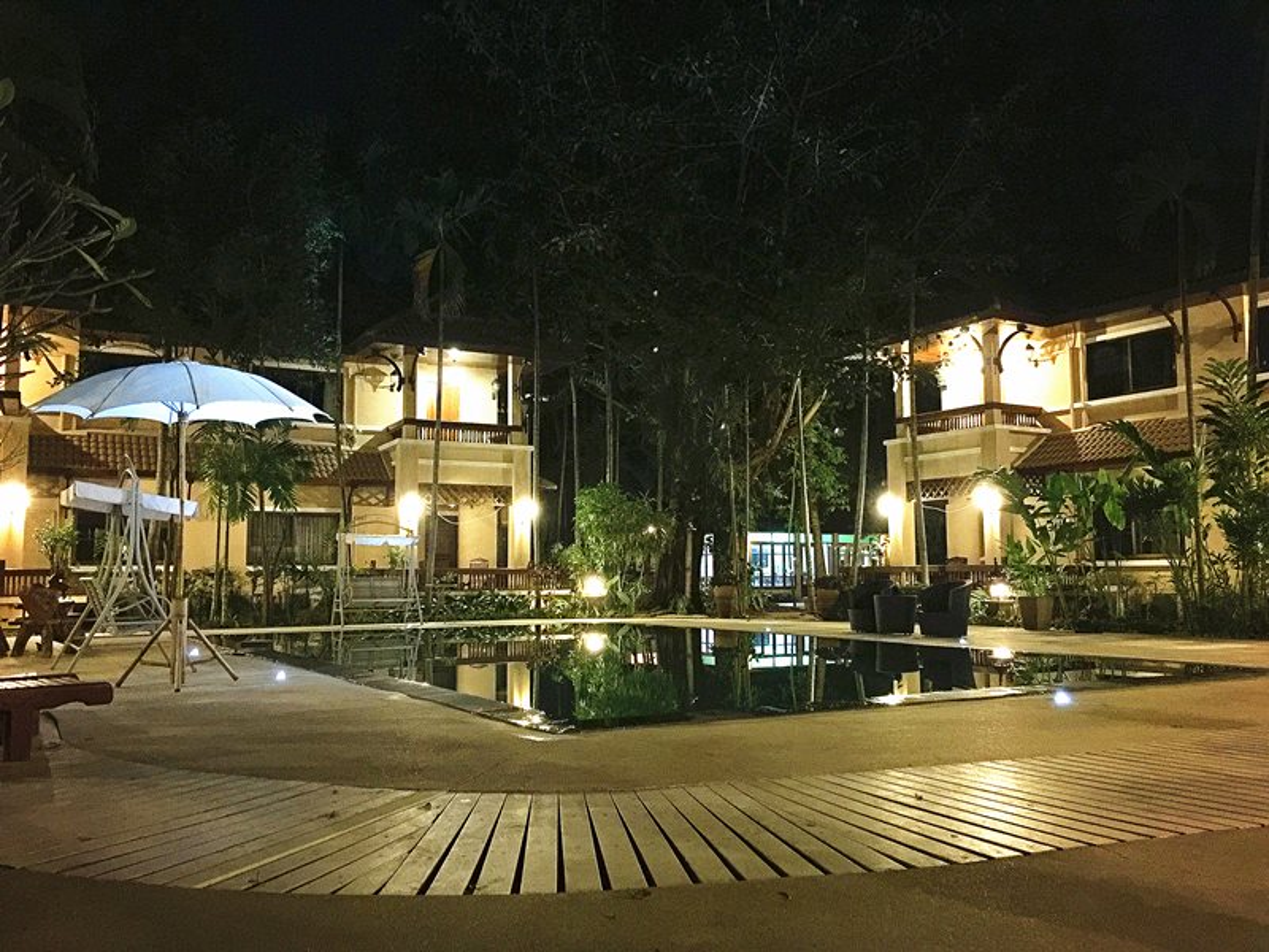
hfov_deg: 61.7
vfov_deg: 48.2
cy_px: 476
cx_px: 634
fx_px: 1063
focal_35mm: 29
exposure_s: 1/4
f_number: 2.2
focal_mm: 4.15
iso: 320
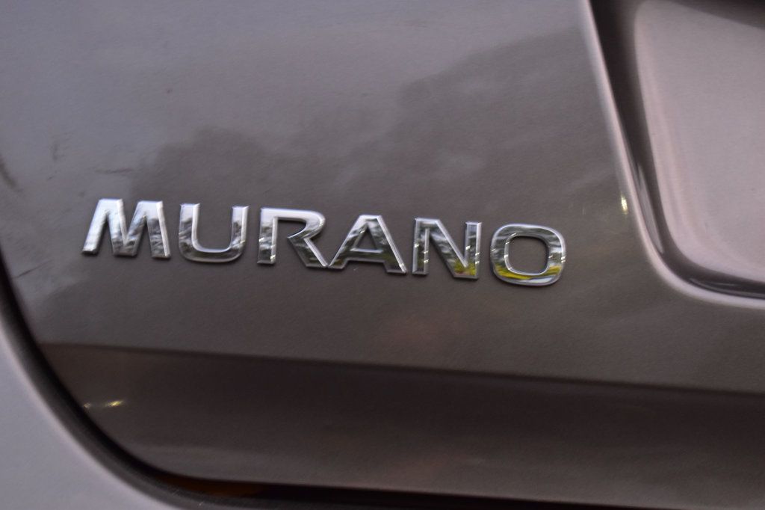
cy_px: 255
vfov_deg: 16.5
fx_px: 1752
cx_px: 382
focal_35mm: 82
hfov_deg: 24.6
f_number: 5.6
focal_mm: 55
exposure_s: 1/3
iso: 1600
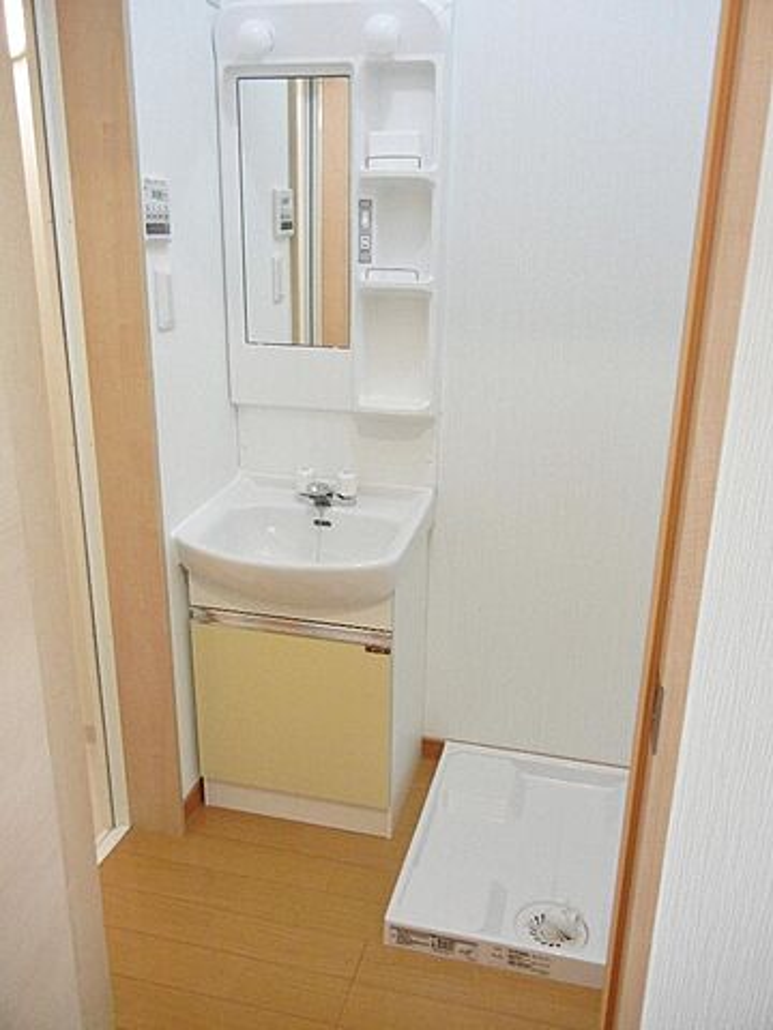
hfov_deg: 46.8
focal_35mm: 30
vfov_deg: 60.0
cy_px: 515
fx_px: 893
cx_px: 386
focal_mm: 5.4
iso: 400
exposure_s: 1/40
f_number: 3.5
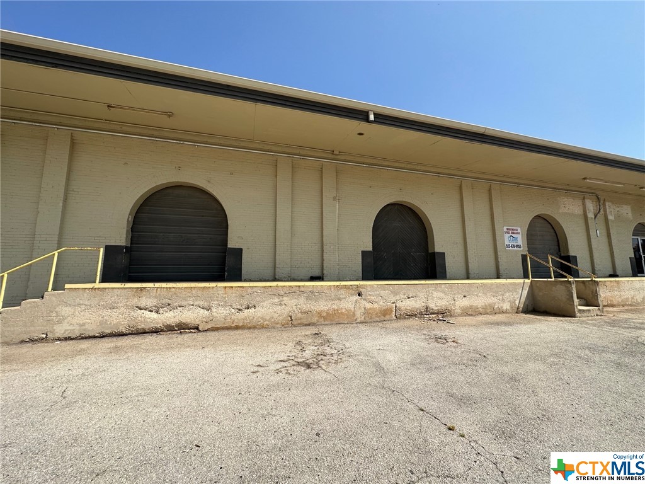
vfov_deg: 85.7
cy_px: 242
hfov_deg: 102.1
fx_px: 261
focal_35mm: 14
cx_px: 322
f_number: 2.2
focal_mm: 2.22
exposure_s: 1/2451
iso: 50
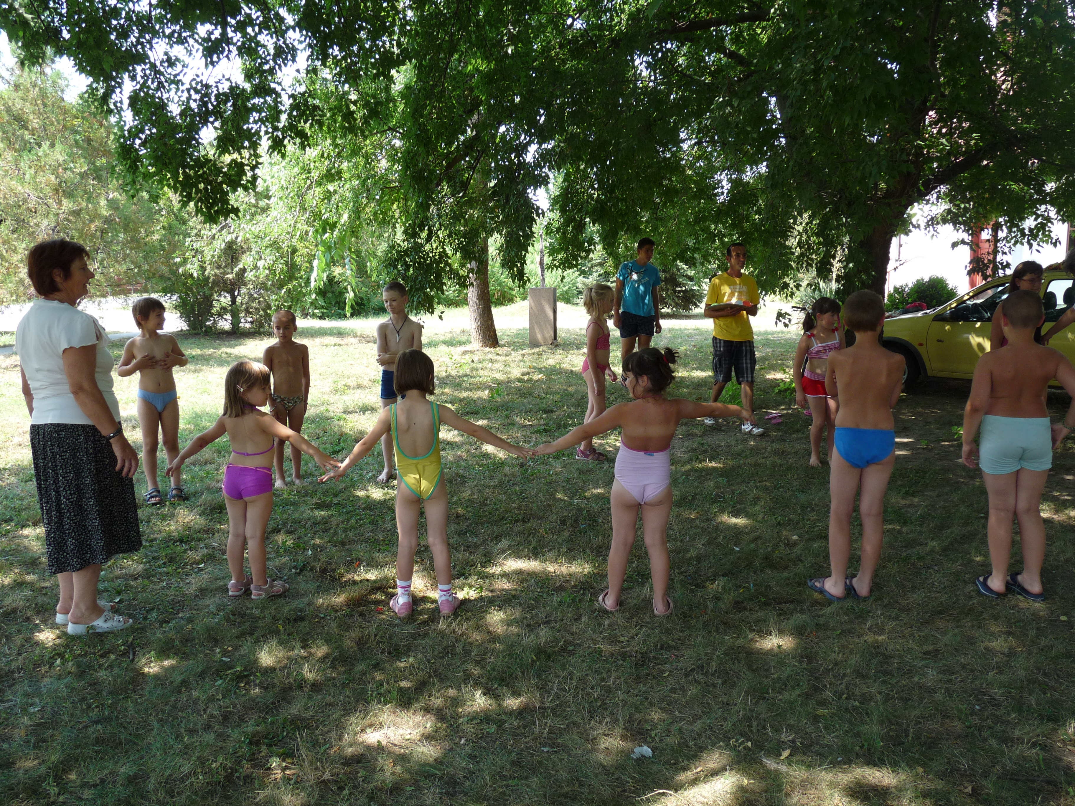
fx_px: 838
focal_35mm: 27
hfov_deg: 65.3
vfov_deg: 51.4
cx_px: 538
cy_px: 403
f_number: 3.6
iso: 100
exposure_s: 1/100
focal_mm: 4.8
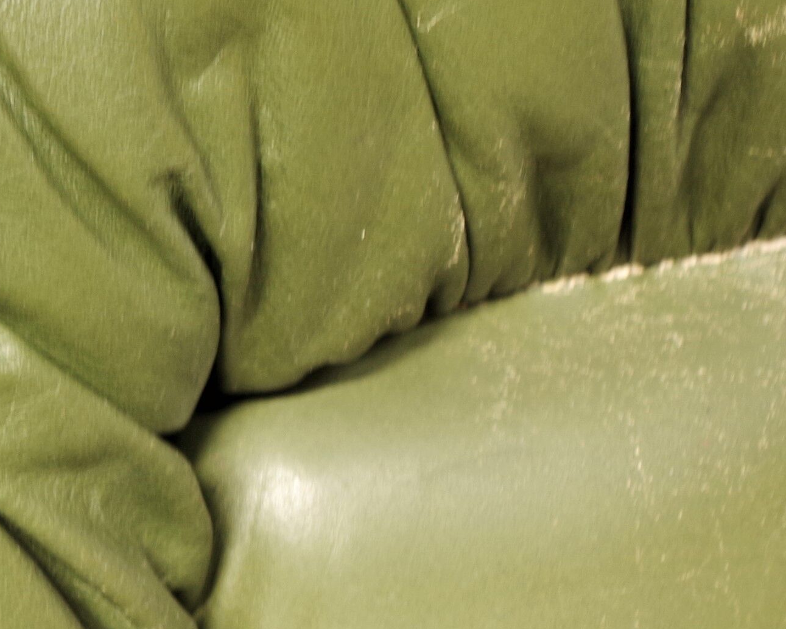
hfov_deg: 11.6
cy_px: -41
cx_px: -491
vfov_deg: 9.8
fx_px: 3652
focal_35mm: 157
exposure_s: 1/10
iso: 100
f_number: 4
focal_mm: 24.38
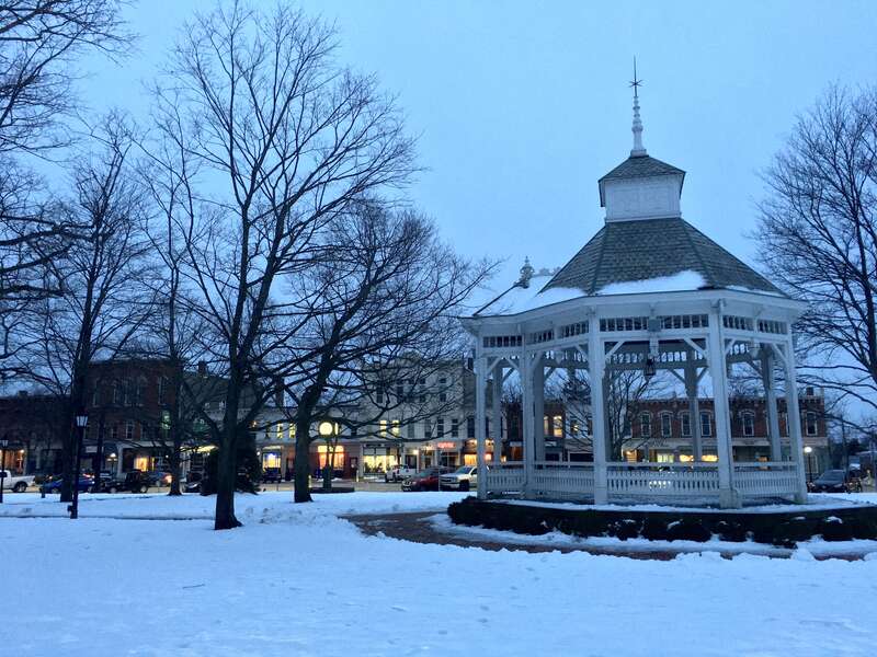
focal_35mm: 29
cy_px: 328
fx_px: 735
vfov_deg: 48.2
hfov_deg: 61.7
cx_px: 438
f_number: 2.2
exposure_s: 1/15
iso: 200
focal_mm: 4.15
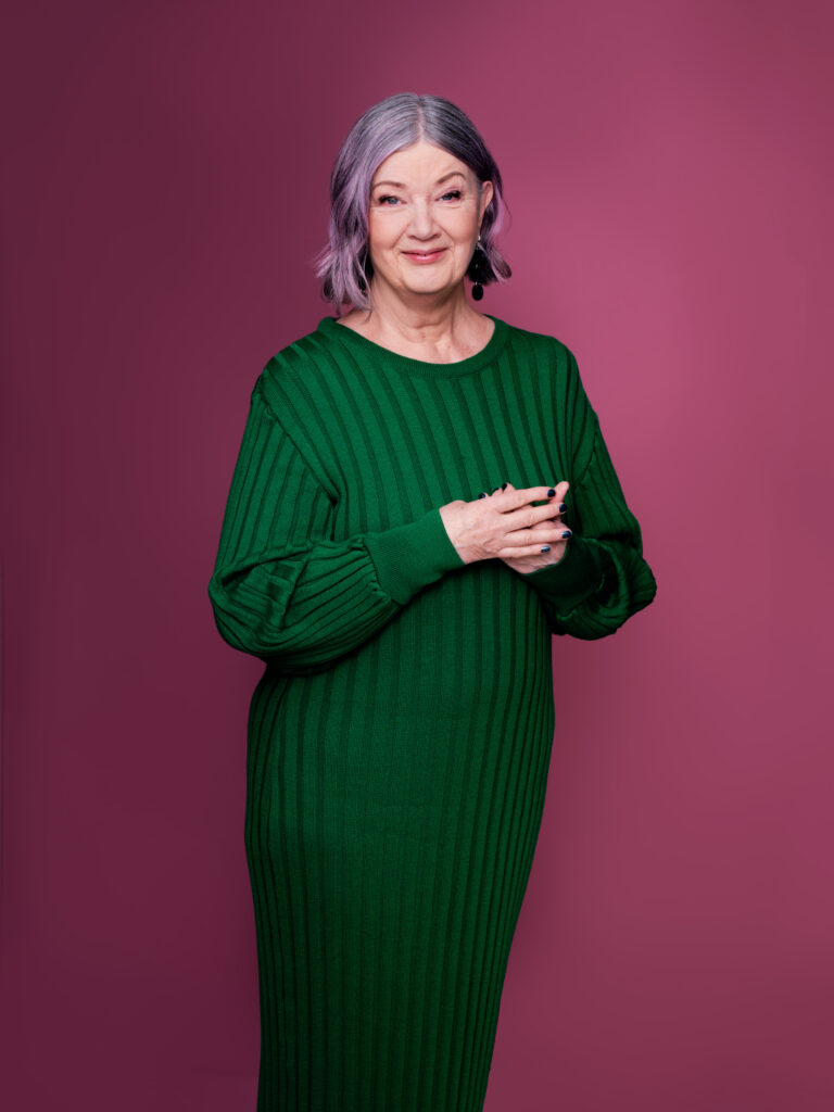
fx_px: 2024
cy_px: 556
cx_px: 417
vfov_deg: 30.7
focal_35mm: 63
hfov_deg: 23.3
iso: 100
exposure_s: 1/125
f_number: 4.5
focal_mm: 80
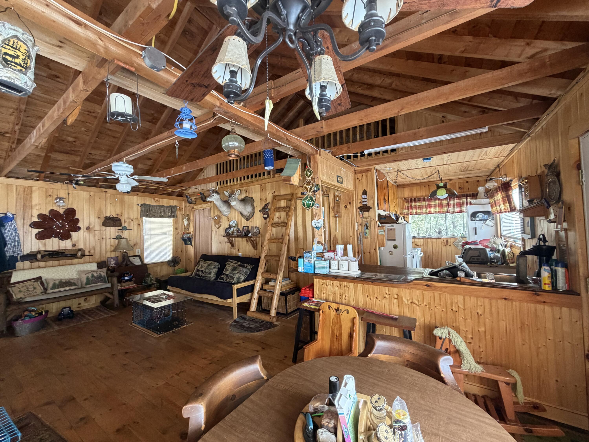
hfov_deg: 102.1
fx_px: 238
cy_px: 221
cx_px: 294
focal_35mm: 14
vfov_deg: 85.7
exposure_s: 1/86
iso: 320
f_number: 2.2
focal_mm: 2.22
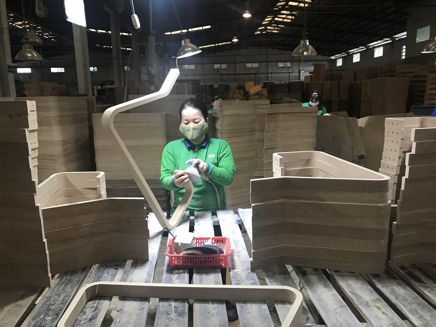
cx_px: 218
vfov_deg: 49.8
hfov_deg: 63.4
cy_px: 164
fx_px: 353
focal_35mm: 28
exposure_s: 1/25
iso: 40
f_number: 1.8
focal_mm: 3.99
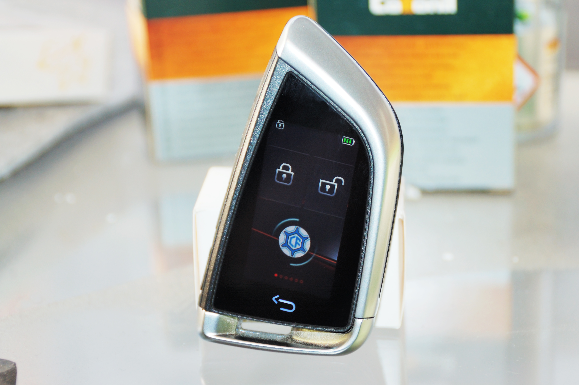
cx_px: 290
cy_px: 192
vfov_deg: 13.4
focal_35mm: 102
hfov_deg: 20.0
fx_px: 1639
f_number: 5.3
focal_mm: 68
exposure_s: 1/60
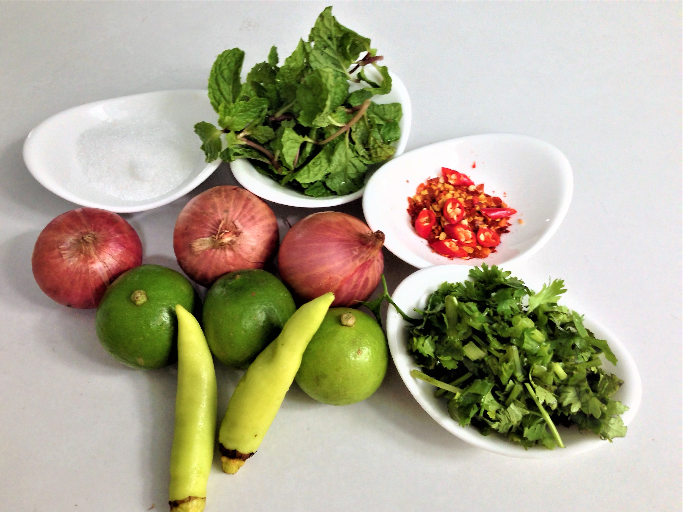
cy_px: 263
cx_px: 331
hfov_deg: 53.9
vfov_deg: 41.8
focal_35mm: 34
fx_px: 671
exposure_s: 1/20
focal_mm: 4.12
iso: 80
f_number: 2.4
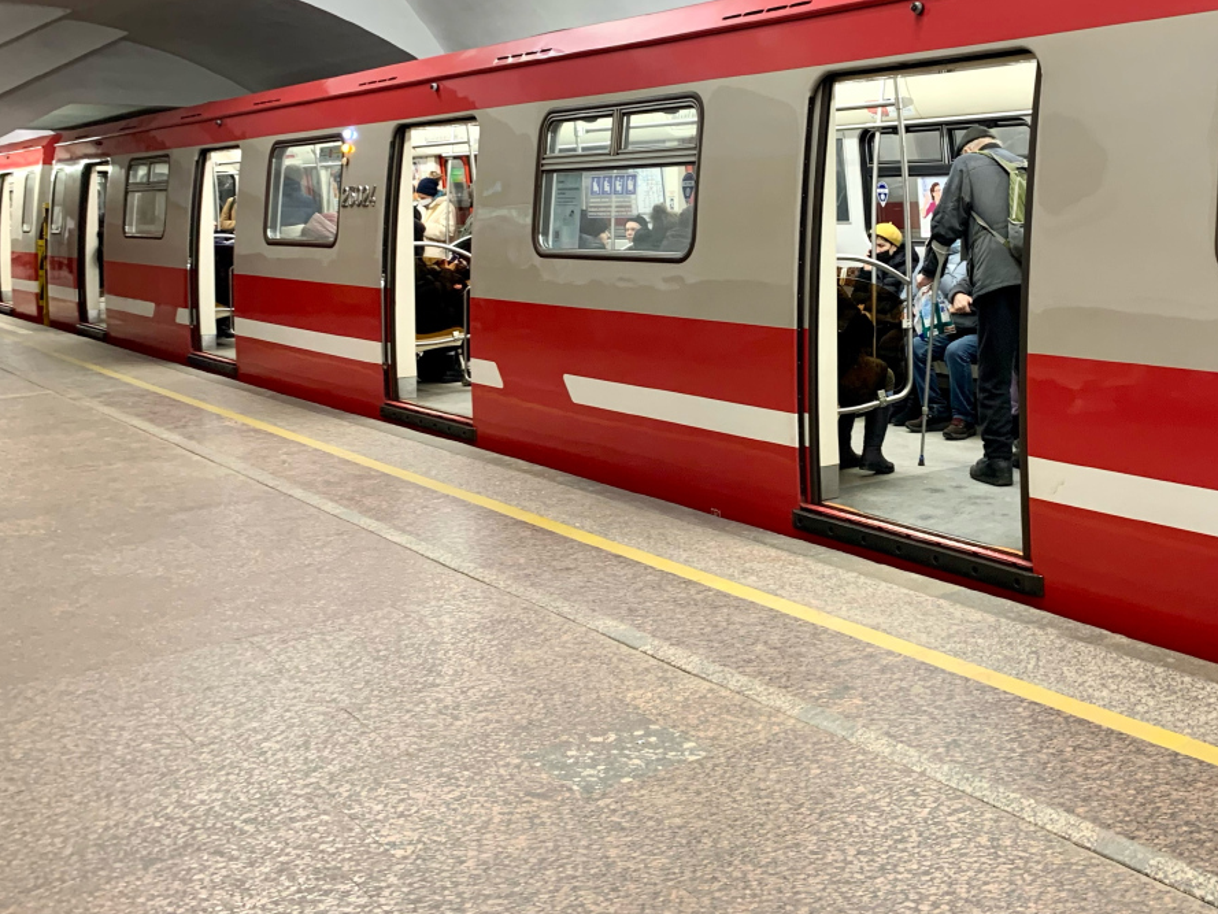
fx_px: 1337
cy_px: 257
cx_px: 822
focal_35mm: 38
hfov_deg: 48.1
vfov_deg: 37.0
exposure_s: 1/50
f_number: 1.8
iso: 125
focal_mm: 4.25
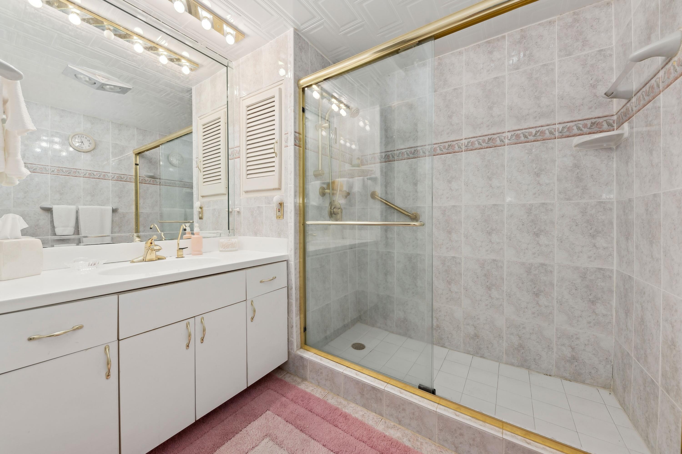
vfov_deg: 85.3
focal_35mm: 13
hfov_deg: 108.4
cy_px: 227
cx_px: 341
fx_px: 246
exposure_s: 1/5
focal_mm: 13
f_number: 8
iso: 100
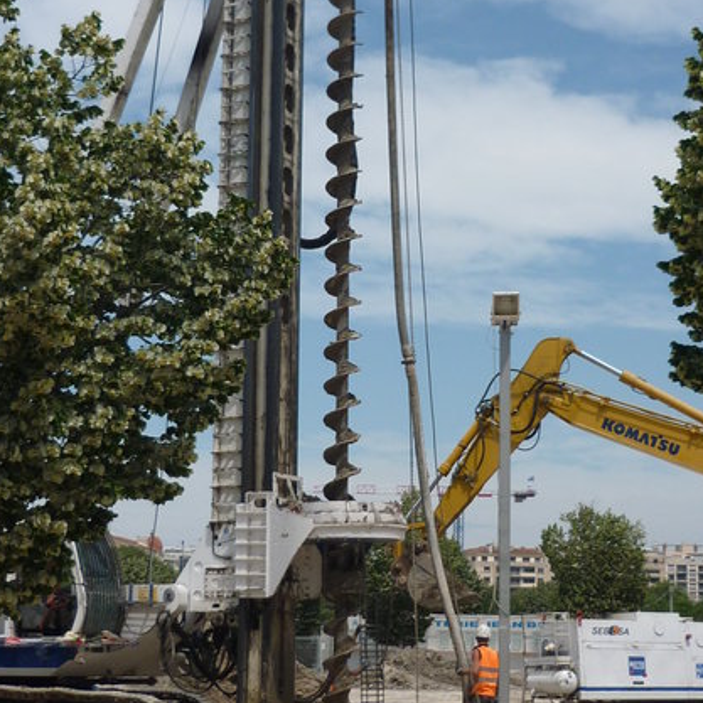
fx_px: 1608
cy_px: 320
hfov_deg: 24.6
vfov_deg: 24.6
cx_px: 383
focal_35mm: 70
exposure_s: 1/250
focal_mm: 5.5
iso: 80
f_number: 8
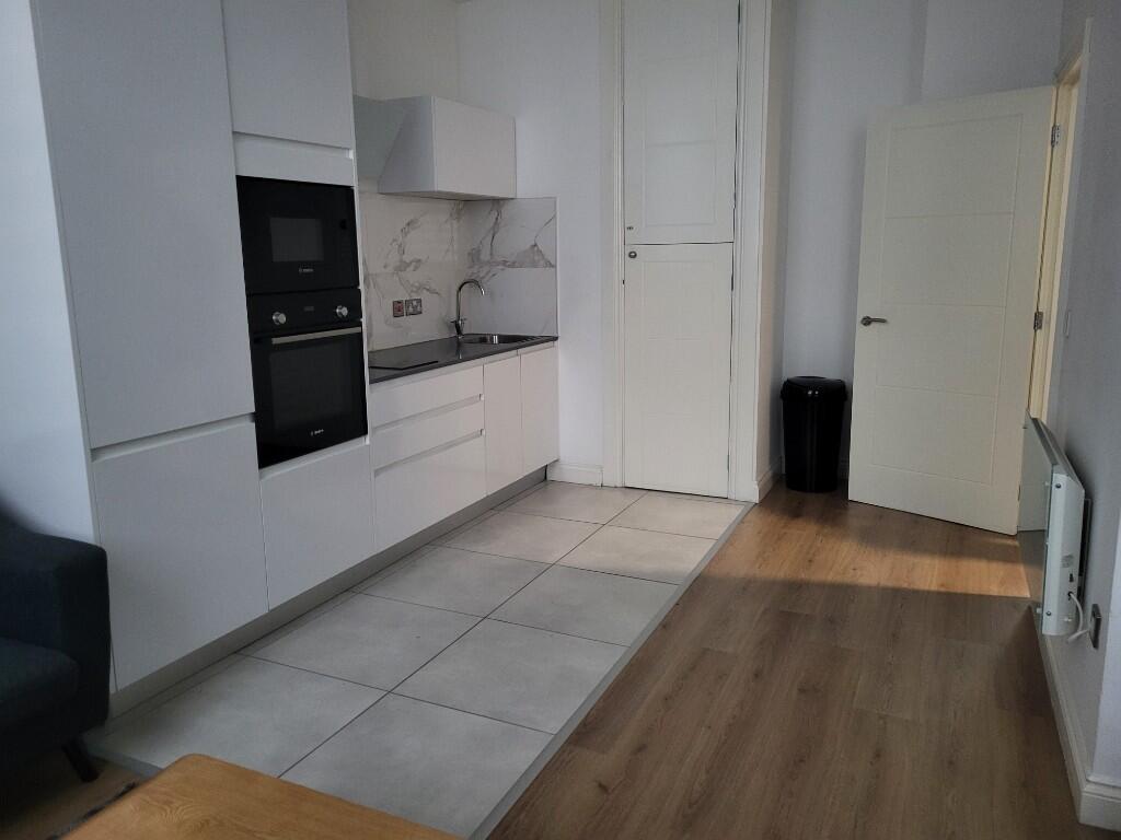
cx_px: 560
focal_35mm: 26
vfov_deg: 53.1
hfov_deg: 67.3
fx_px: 842
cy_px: 420
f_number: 1.8
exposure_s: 1/25
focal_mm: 5.4
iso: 640
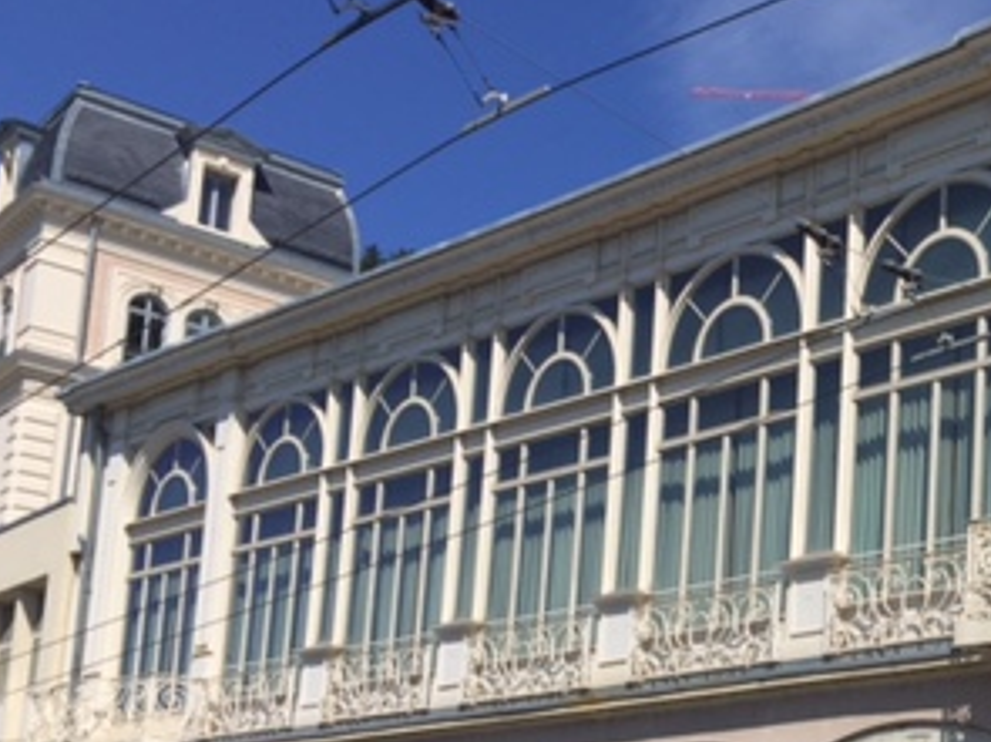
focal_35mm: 63
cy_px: 712
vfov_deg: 22.5
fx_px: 1803
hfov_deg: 28.6
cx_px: 1021
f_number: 2.2
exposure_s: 1/3300
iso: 32
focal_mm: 4.15
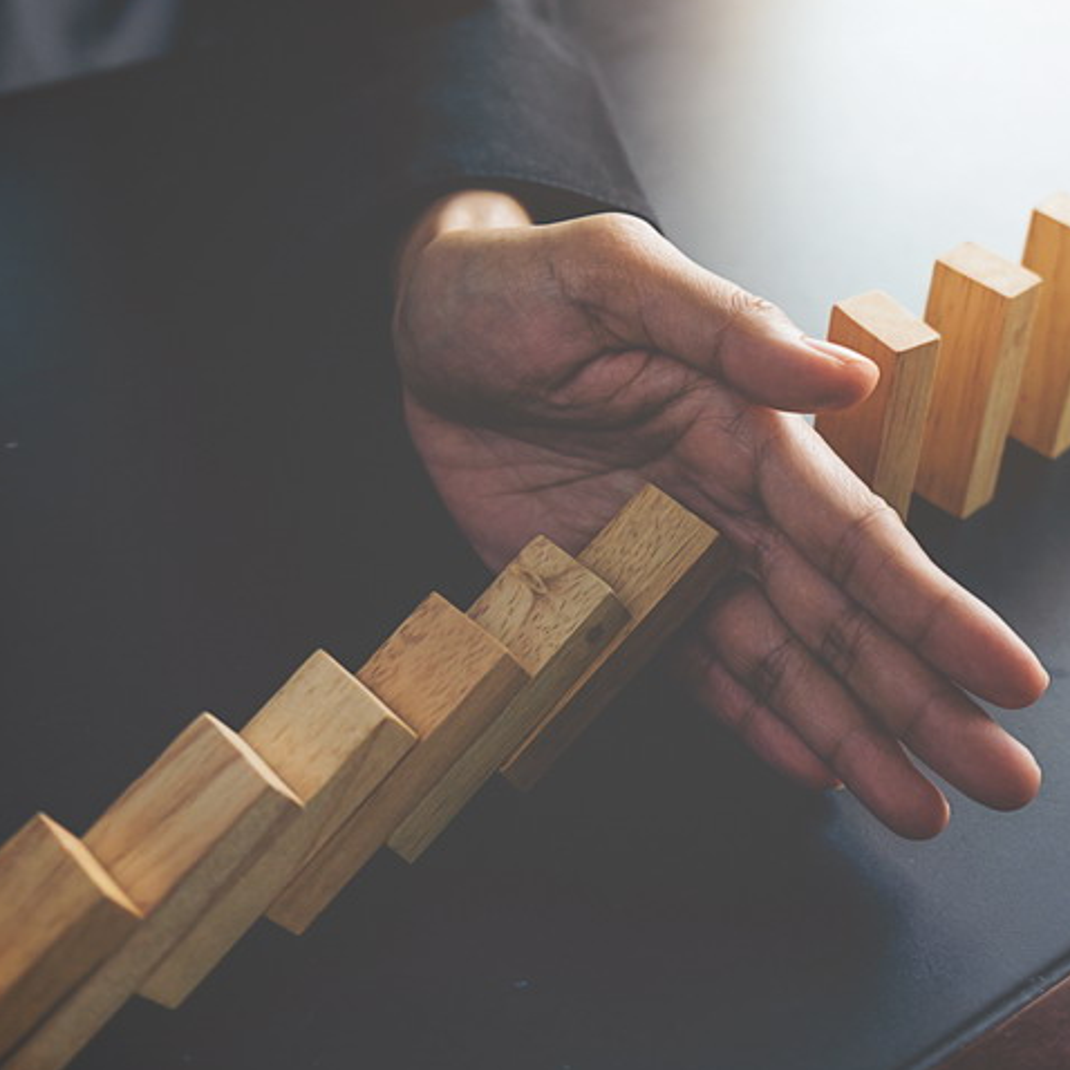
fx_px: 1714
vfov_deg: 34.7
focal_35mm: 49
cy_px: 526
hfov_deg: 34.4
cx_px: 695
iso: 640
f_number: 3.2
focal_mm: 24.3
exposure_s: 1/125
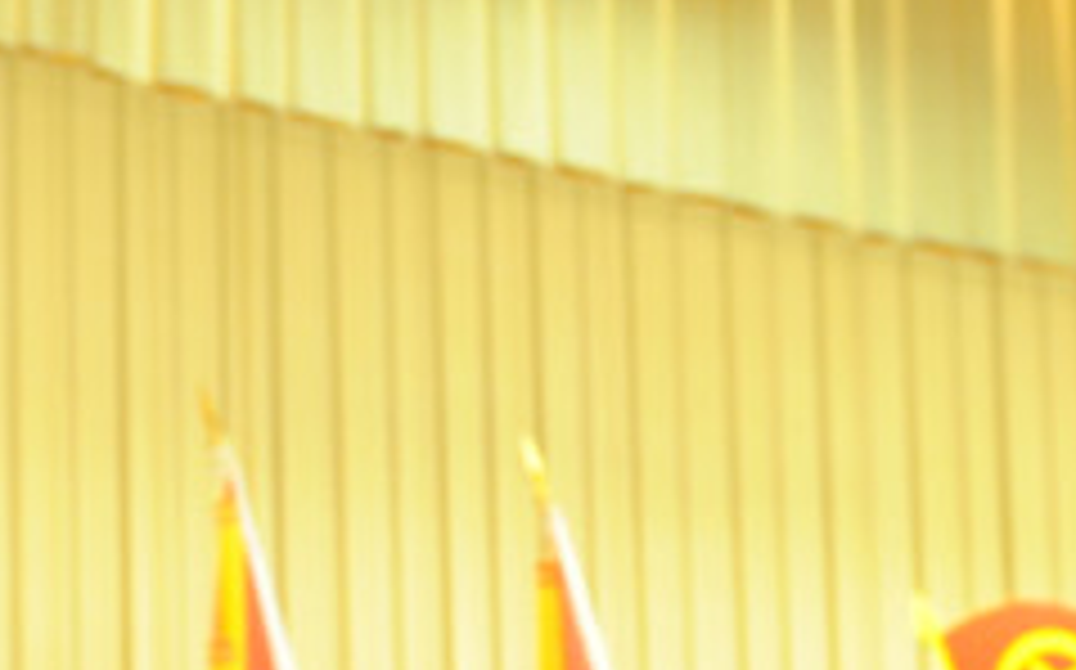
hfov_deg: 14.3
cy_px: 1293
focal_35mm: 145
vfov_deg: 8.6
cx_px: 176
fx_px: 4249
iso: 1600
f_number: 3.5
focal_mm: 34
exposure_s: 1/100
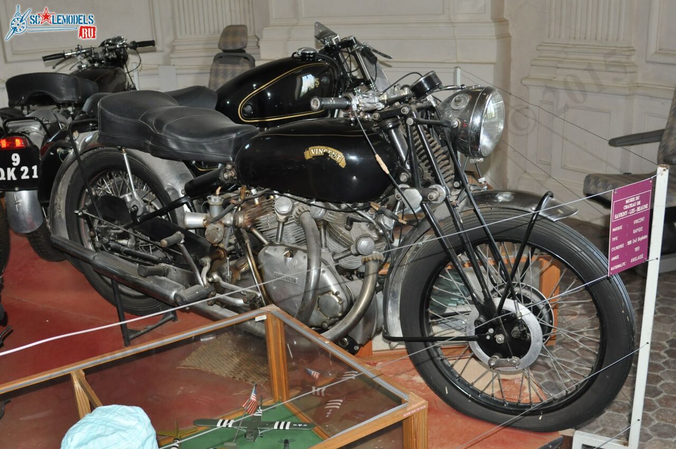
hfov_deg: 53.2
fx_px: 675
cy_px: 224
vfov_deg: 36.8
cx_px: 338
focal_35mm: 36
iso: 800
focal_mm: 24
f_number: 4
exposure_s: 1/60
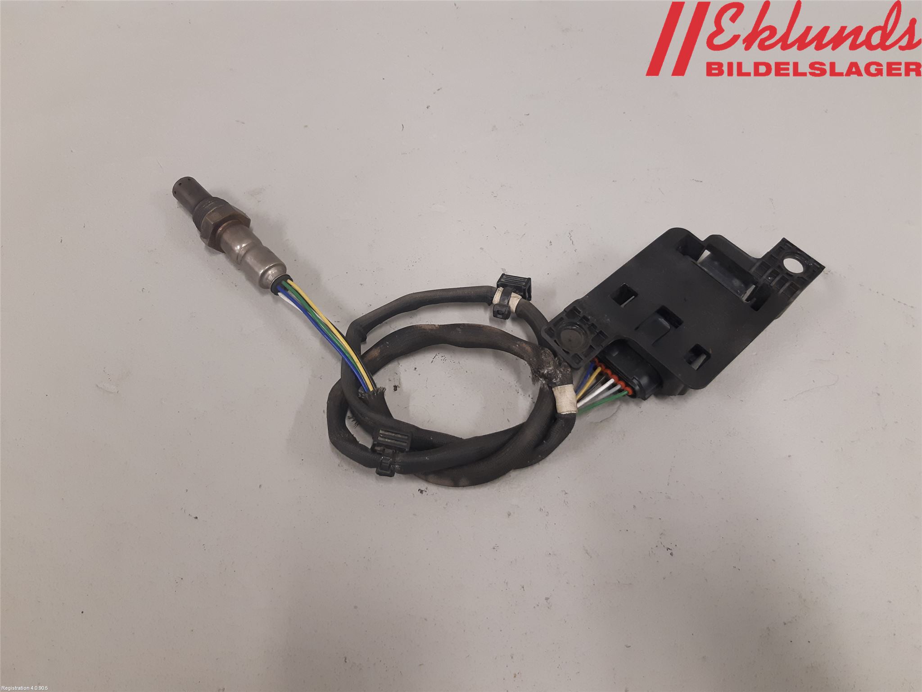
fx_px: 693
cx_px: 461
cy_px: 346
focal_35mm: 26
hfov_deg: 67.3
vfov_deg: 53.1
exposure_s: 1/50
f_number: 1.7
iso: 160
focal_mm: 3.93
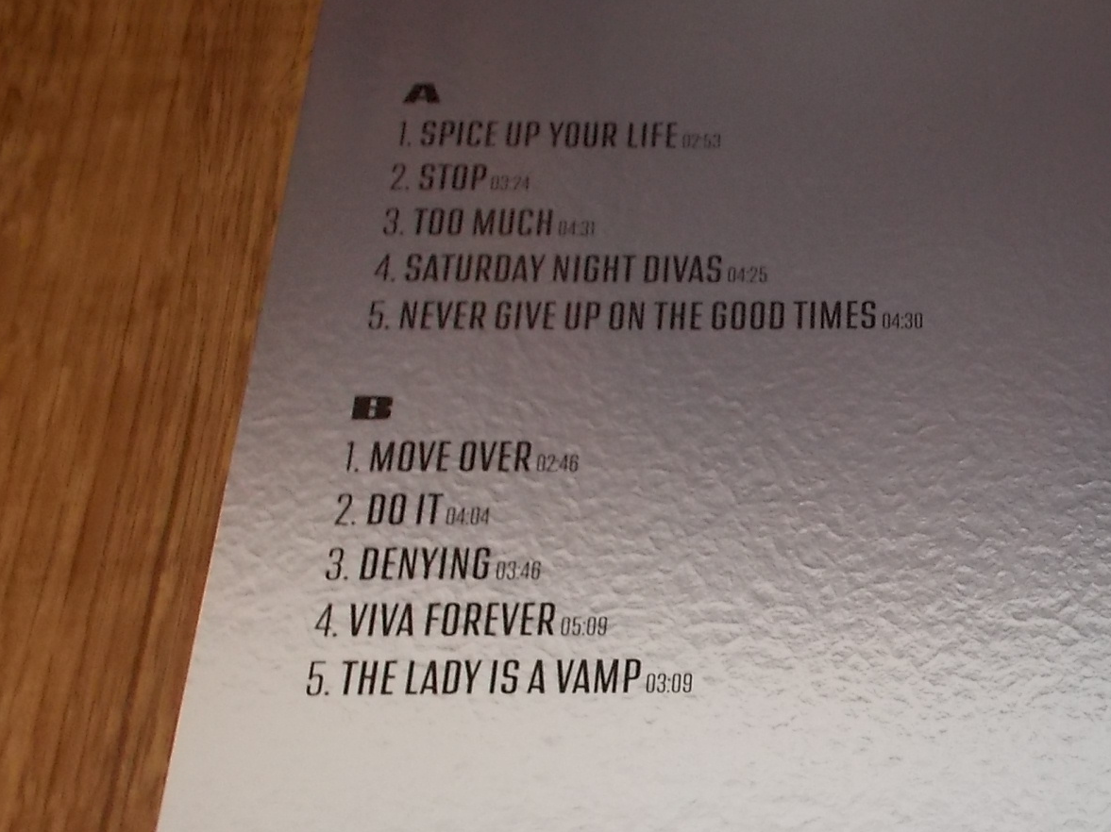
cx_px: 1003
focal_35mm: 56
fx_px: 1797
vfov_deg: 26.0
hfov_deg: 32.6
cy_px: 514
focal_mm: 4.1
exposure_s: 1/30
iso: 200
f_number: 3.3
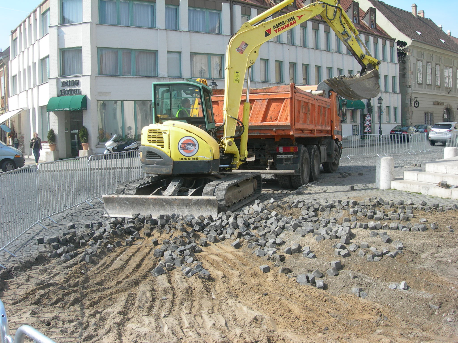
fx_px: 503
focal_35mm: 38
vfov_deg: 37.7
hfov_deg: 49.0
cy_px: 172
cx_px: 229
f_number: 4.8
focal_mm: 7.8
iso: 50
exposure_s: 1/243
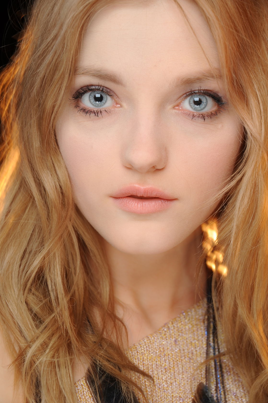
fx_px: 1174
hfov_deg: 13.0
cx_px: 134
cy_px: 202
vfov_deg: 19.5
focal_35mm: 105
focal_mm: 105
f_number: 8
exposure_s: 1/10
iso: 200
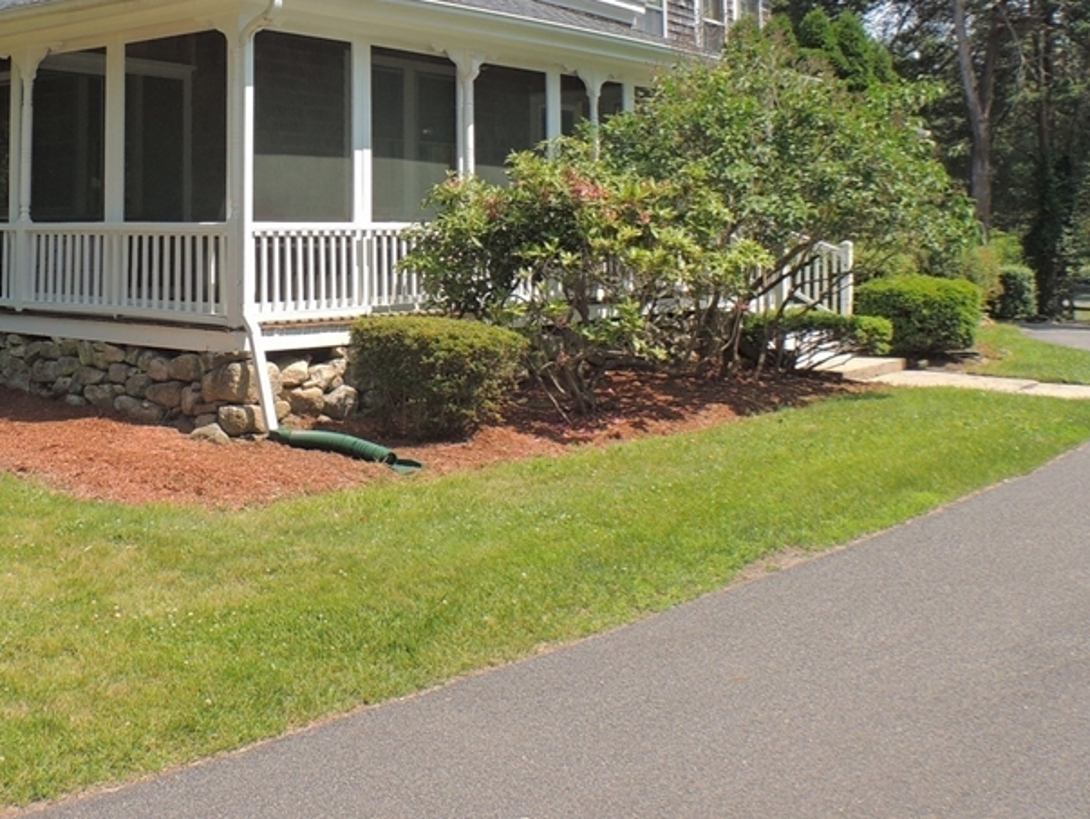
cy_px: 192
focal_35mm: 56
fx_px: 1764
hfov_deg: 33.8
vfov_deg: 25.8
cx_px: 316
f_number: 3.2
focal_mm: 5.8
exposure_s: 1/640
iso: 100
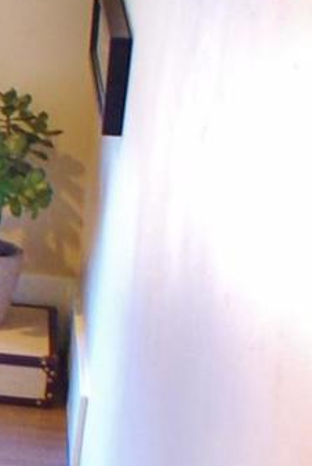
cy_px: 369
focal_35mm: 178
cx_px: -608
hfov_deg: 7.0
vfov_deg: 11.5
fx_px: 2304
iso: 400
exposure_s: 1/8
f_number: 4
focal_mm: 20
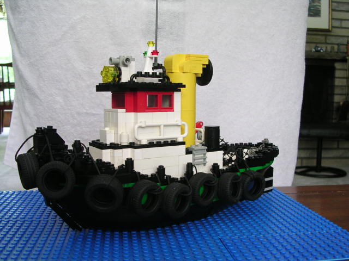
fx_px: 383
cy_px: 130
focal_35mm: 38
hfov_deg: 49.0
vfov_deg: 37.7
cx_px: 174
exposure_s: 1/3.2
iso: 200
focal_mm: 5.8
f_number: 2.8
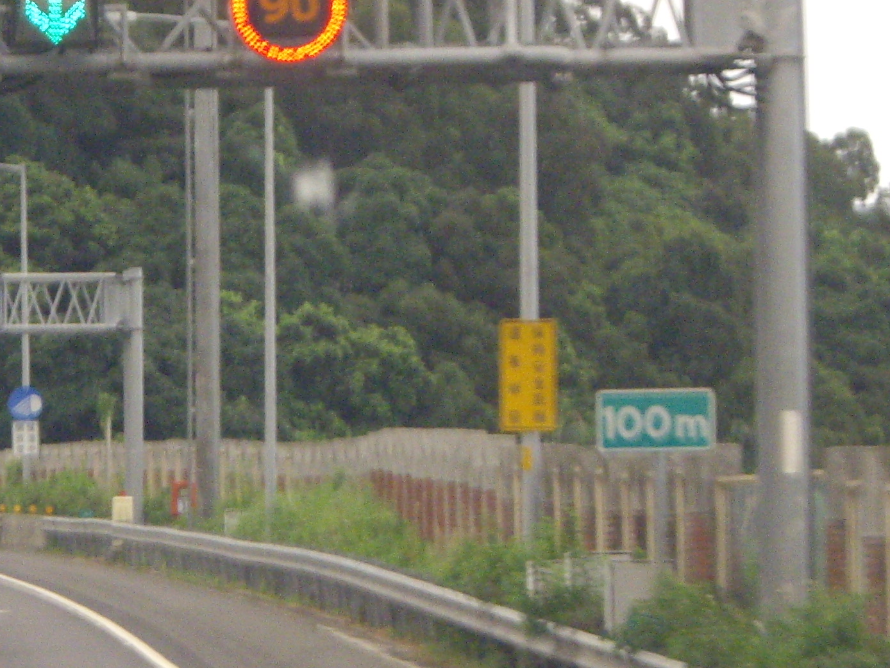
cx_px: 51
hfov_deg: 6.7
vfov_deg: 5.0
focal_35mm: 297
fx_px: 7636
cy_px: 495
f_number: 5.4
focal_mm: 23.7
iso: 400
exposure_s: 1/30
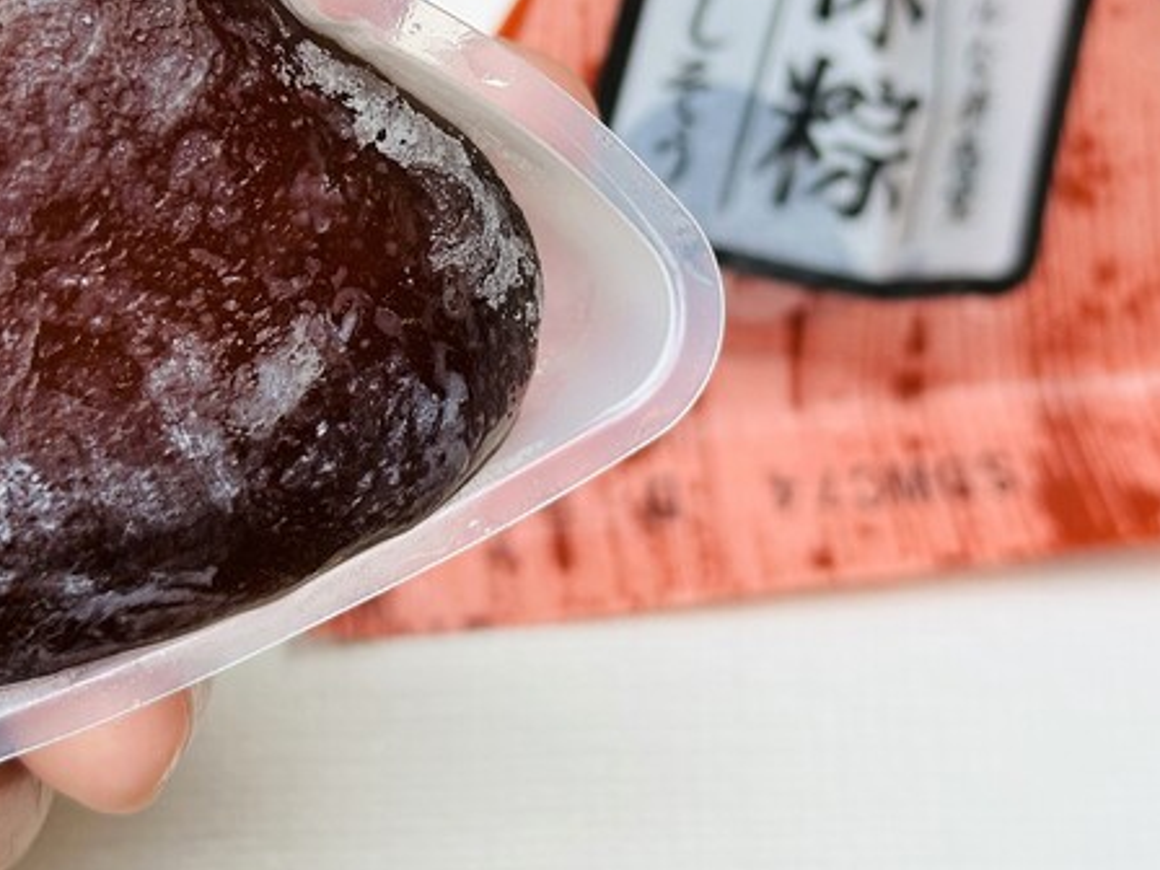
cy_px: 105
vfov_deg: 16.1
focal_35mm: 91
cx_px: 383
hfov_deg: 21.5
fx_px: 3049
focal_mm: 6.86
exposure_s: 1/1305
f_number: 1.78
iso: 64
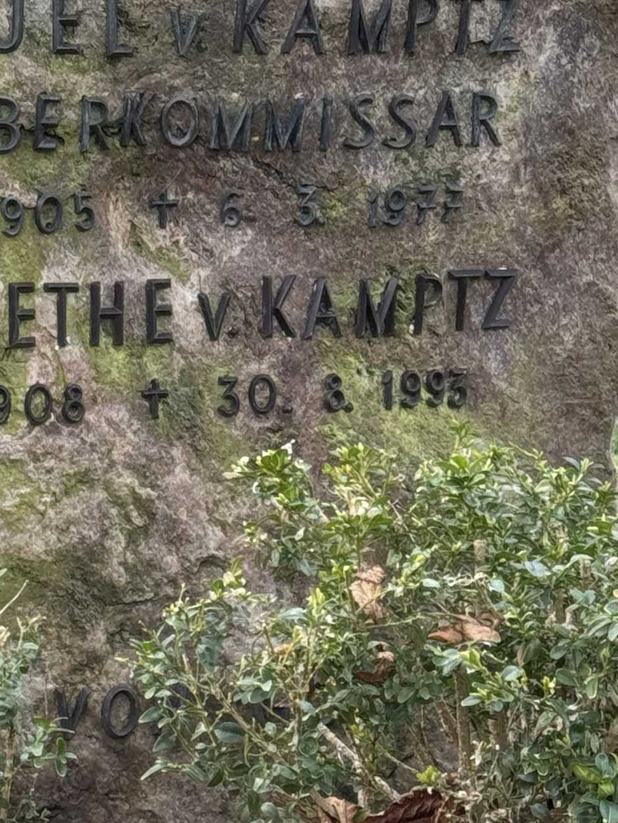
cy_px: 599
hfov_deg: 9.6
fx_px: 3665
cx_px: 121
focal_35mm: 154
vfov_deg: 12.8
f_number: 1.78
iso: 64
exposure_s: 1/211
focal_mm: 6.76
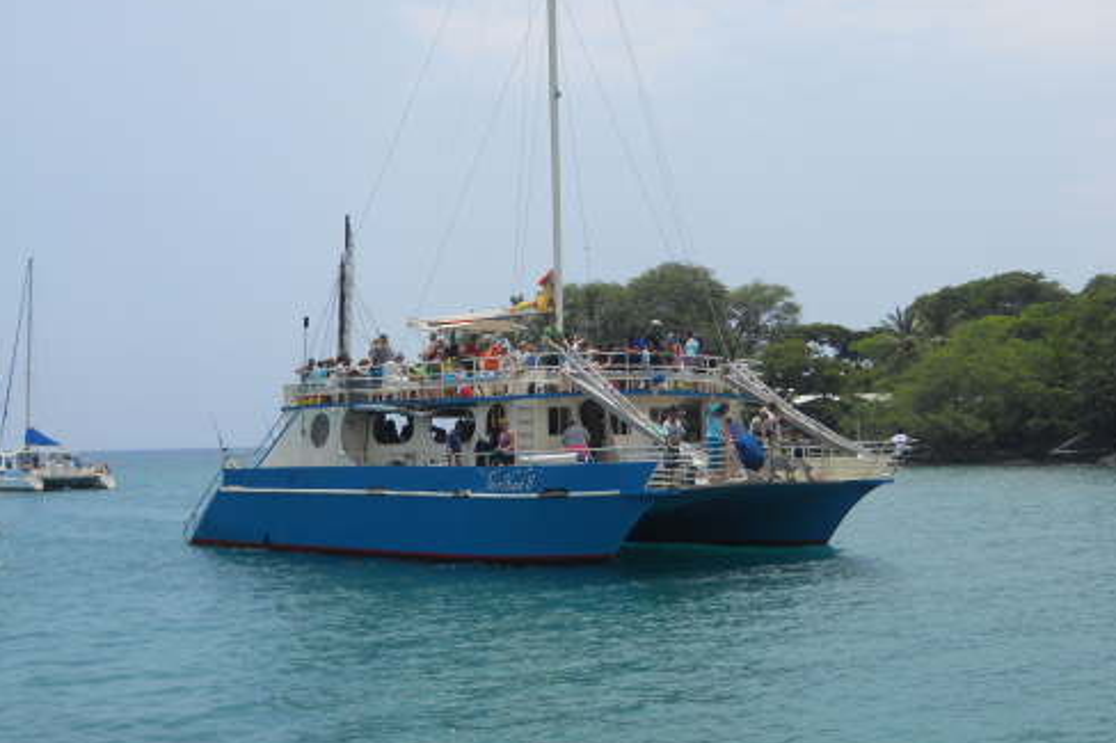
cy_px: 328
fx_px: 1518
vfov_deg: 27.5
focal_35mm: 49
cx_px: 569
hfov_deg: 40.4
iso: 80
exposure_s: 1/320
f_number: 6.8
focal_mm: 8.3
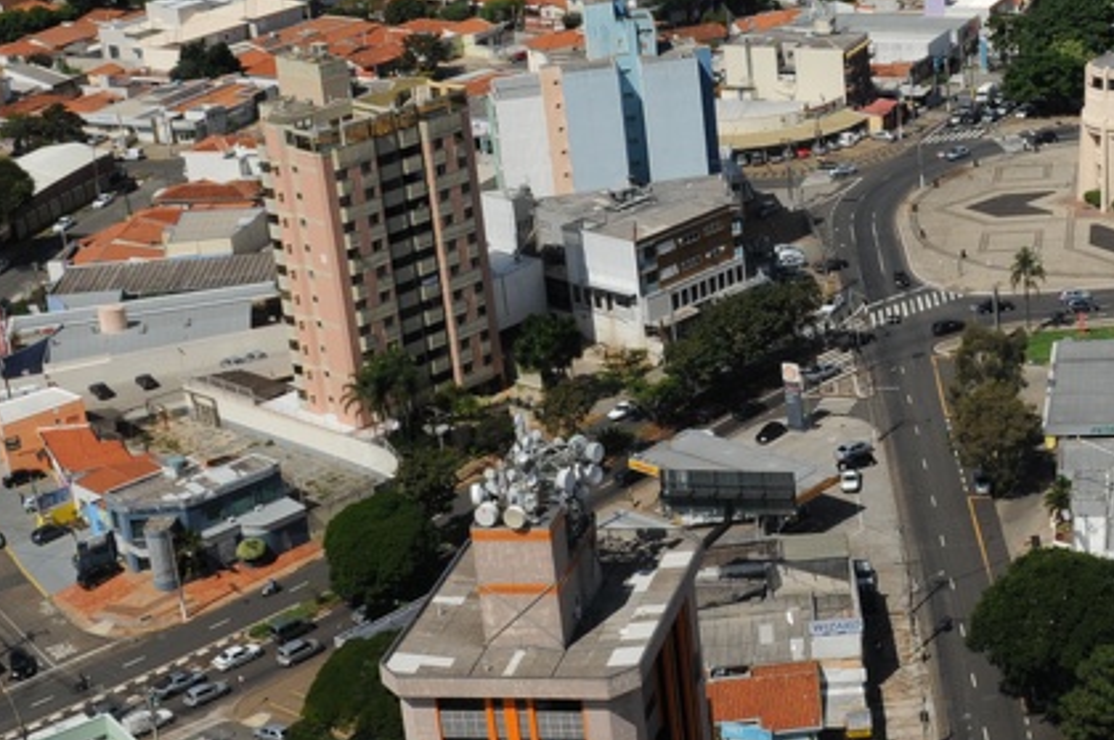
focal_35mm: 72
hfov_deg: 27.2
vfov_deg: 18.8
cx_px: 976
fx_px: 2225
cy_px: 224
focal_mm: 20
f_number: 10
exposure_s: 1/1000
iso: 400
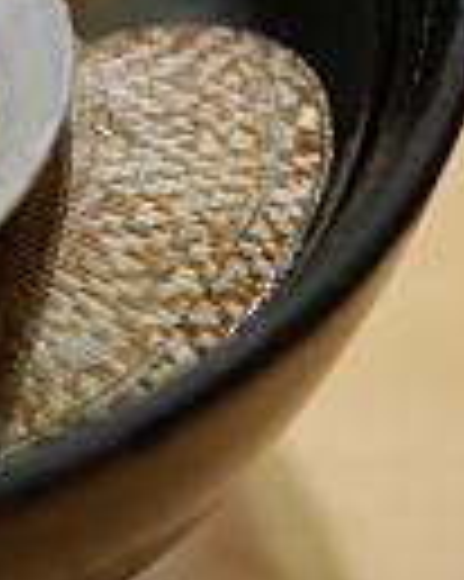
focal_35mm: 151
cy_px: 29
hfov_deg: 9.6
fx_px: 2595
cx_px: -448
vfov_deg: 12.7
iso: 1000
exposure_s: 1/60
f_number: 2.5
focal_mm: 20
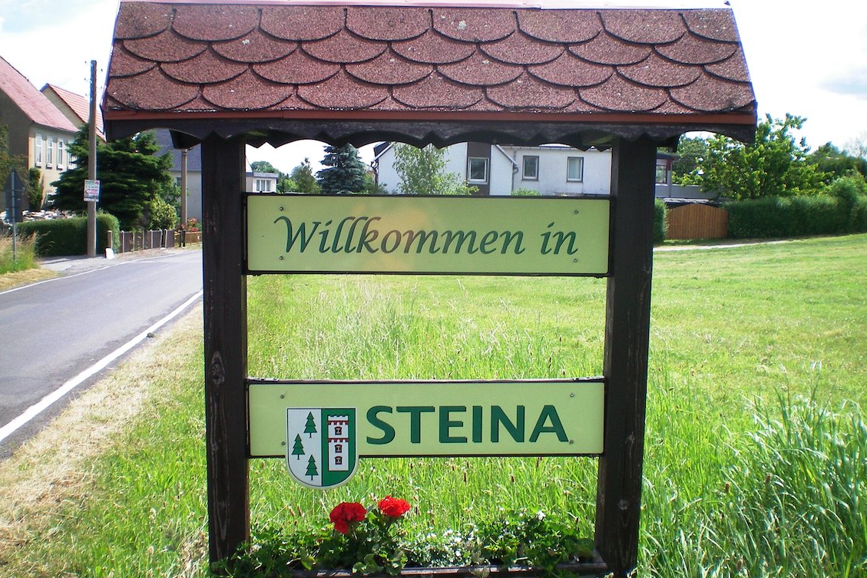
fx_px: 1012
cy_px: 309
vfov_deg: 31.9
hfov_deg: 46.4
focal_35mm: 42
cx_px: 440
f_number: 4.6
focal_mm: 6.3
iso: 64
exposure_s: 1/320
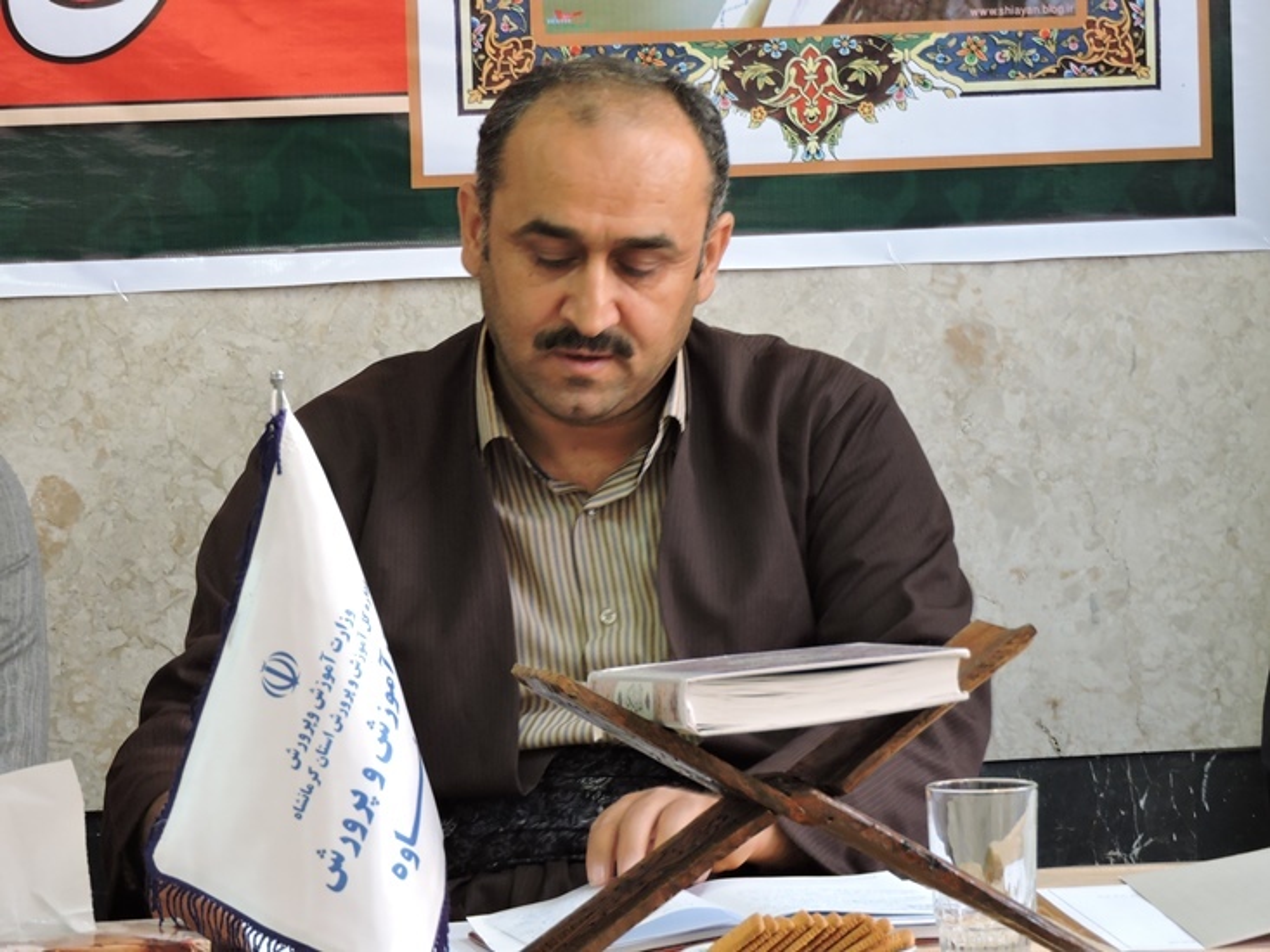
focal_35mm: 200
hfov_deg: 9.9
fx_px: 7339
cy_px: 476
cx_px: 635
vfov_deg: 7.4
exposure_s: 1/20
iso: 400
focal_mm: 35.8
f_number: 5.3
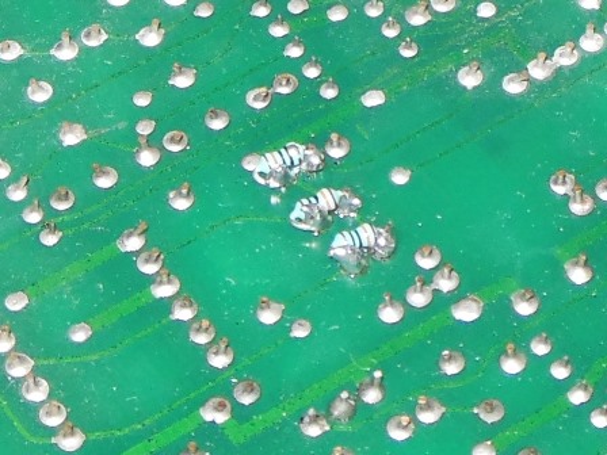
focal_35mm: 38
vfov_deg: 37.7
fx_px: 666
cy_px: 228
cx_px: 304
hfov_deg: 49.0
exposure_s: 1/30
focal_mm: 6.8
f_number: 7.2
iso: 200
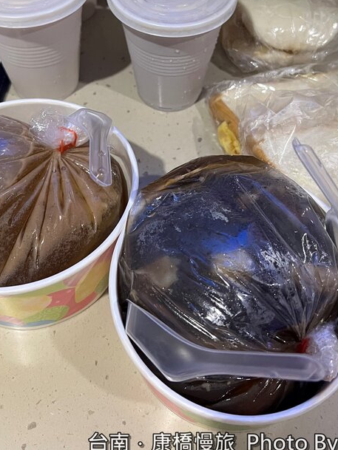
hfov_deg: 35.1
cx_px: 164
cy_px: 126
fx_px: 534
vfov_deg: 44.6
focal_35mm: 41
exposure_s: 1/60
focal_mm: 5.7
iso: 500
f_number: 1.5
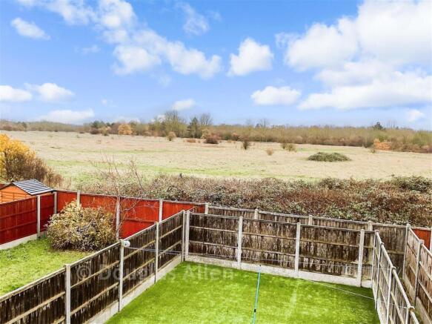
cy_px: 162
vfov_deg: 48.2
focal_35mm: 29
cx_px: 216
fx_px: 362
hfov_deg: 61.7
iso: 16
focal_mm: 3
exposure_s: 1/190
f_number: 1.8
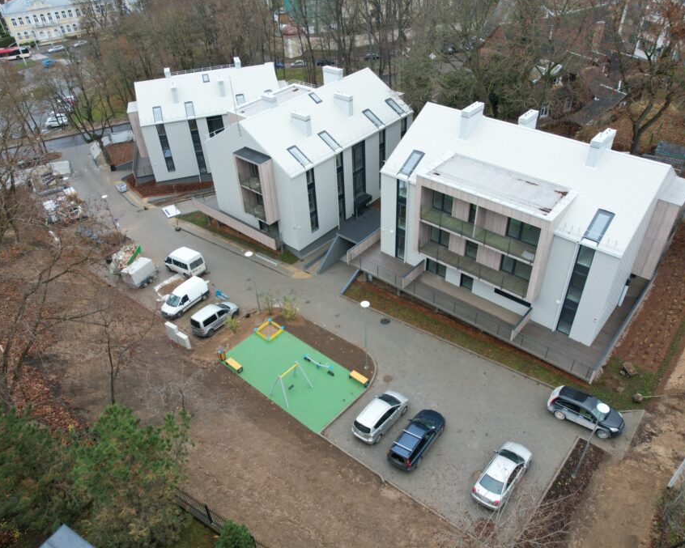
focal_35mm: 25
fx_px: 507
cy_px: 274
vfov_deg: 56.8
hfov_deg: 68.1
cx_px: 347
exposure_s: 1/160
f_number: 2.8
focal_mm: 8.38
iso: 200
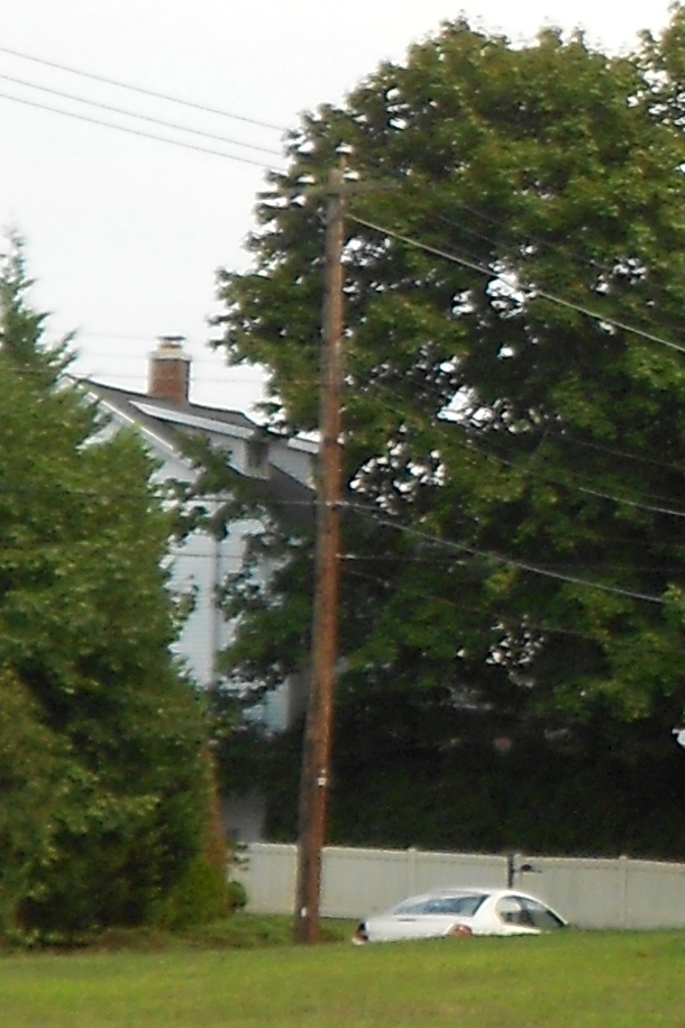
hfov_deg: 6.2
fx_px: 6026
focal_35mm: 211
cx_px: 1777
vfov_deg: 9.6
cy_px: -163
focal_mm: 7.7
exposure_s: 1/250
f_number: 4.2
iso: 80
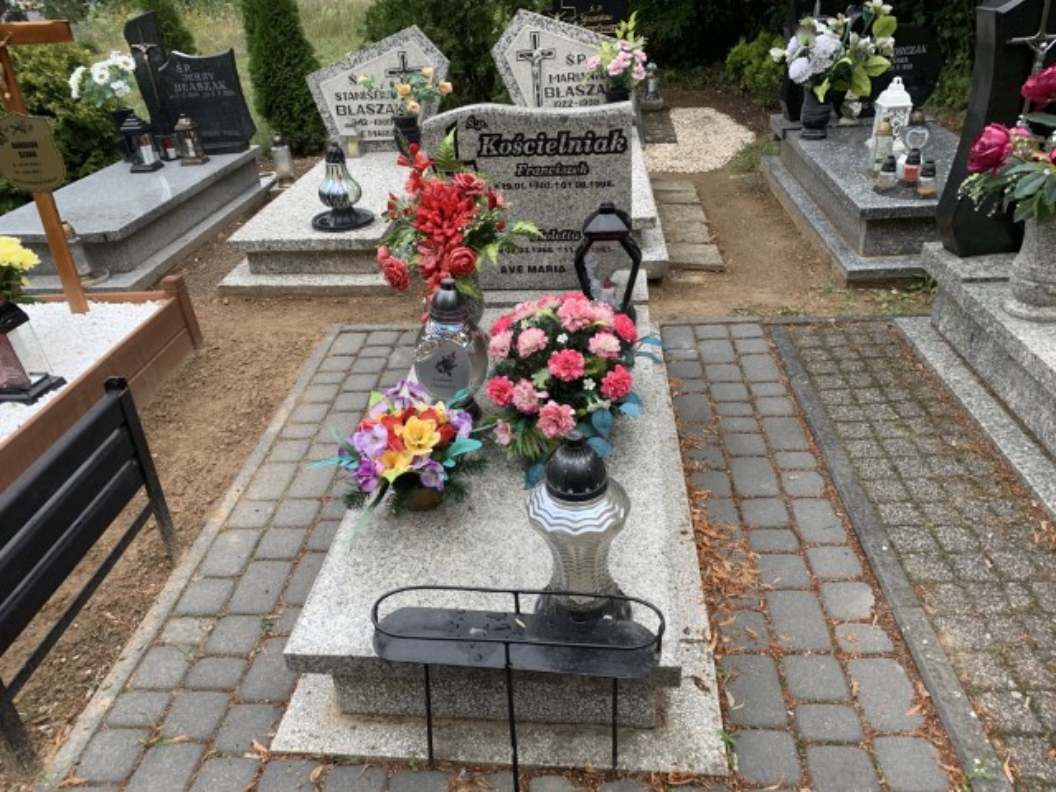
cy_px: 396
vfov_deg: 53.1
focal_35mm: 26
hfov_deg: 67.3
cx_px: 528
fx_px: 793
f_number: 1.8
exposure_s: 1/531
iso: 25
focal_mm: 4.25
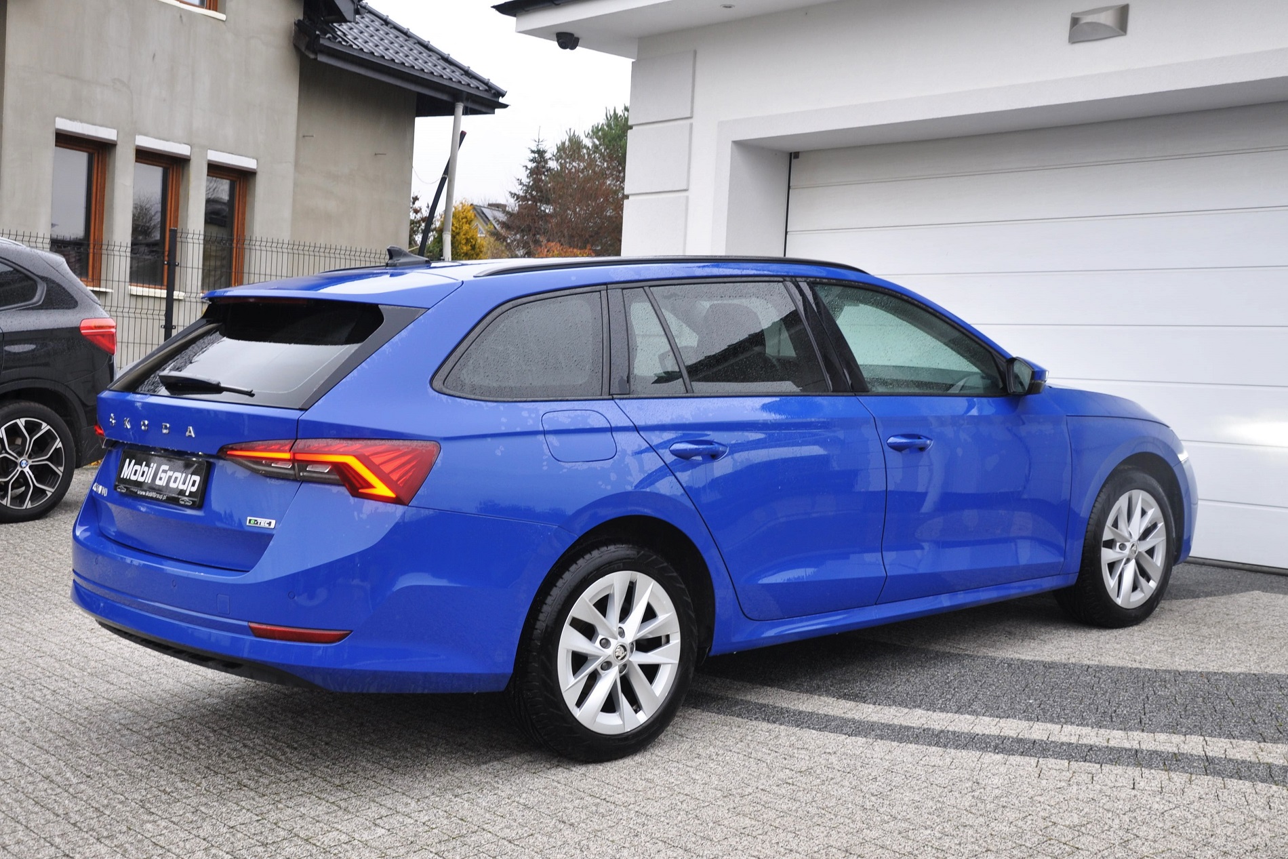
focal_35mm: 39
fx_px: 1395
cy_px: 430
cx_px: 644
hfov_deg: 49.6
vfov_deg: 34.2
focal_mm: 26
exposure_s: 1/40
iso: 250
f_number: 6.3
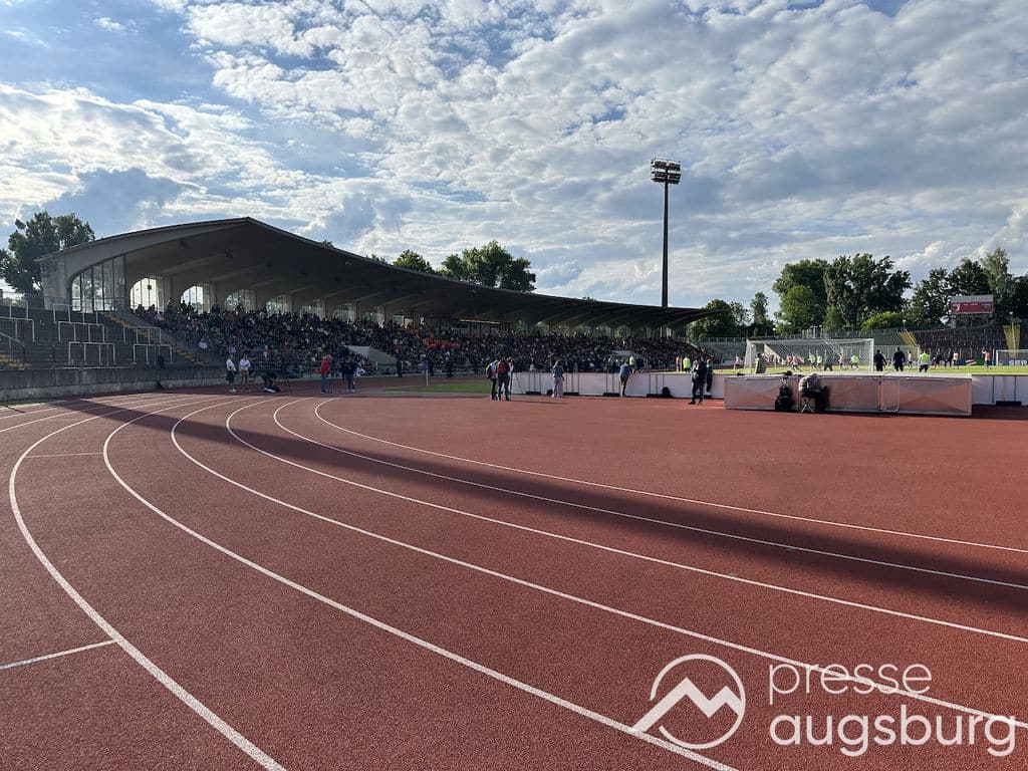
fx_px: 713
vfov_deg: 56.8
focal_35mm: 24
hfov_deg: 71.6
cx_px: 514
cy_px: 386
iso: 80
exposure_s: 1/7042
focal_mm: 6.86
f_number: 1.78
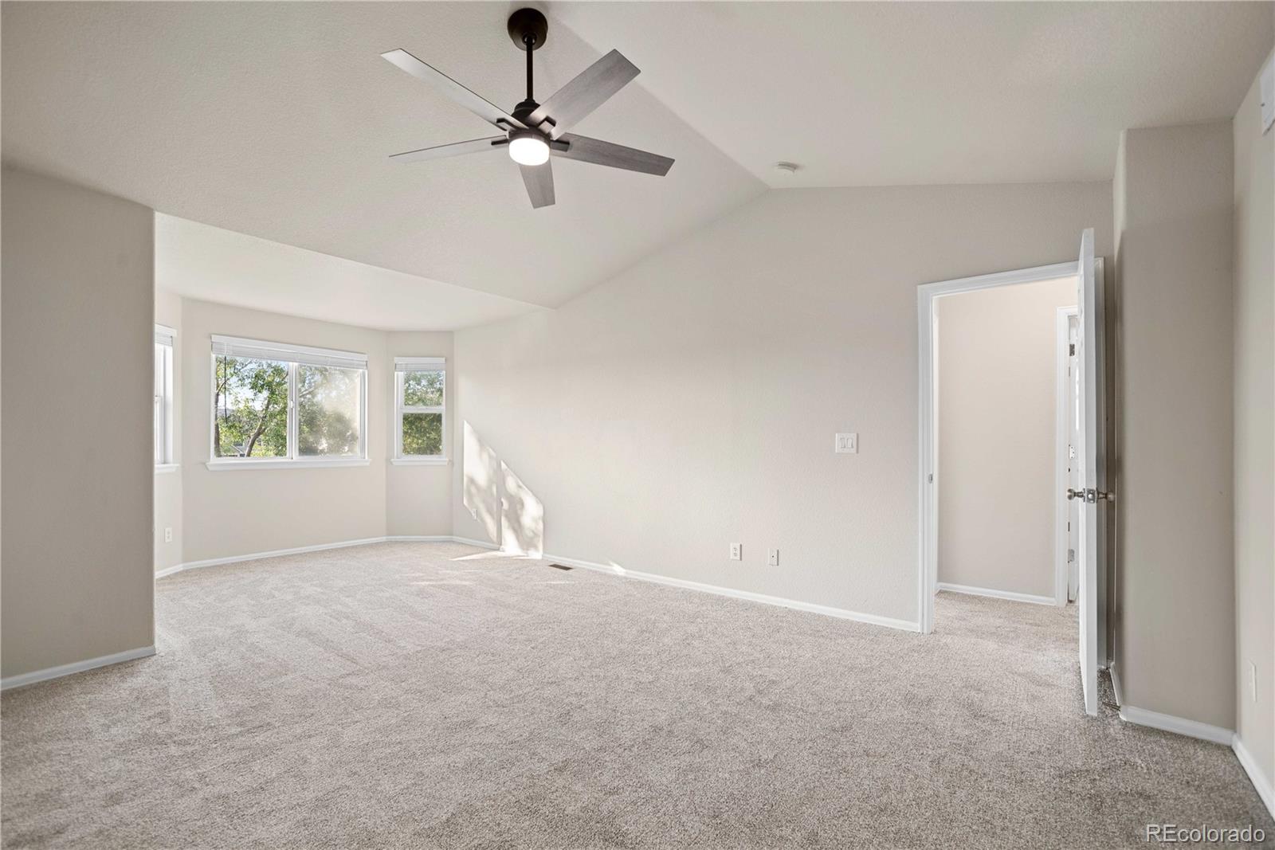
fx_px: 531
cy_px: 425
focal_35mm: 15
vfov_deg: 77.3
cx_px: 638
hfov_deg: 100.4
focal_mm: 15
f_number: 9
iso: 100
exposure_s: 1/5
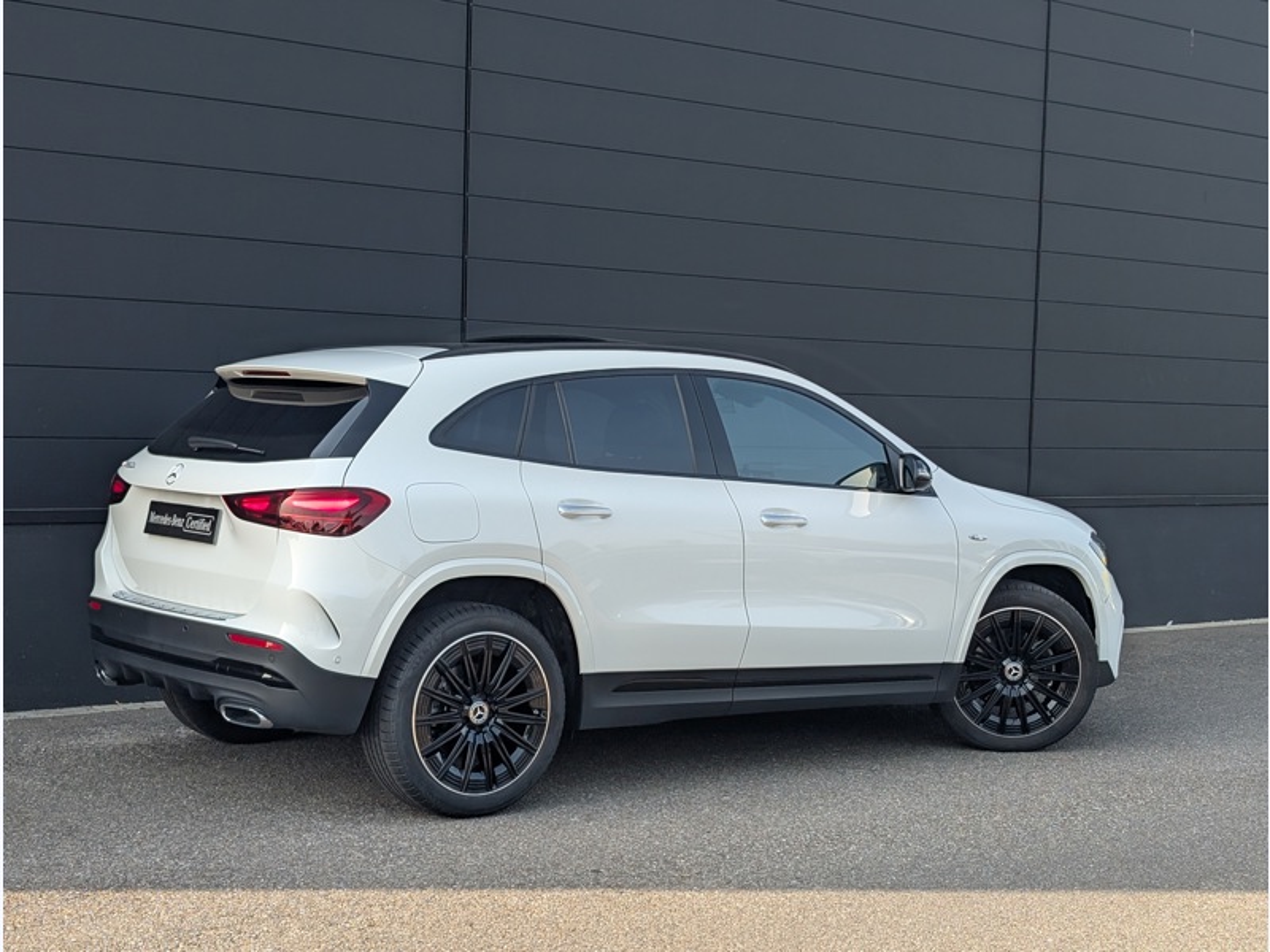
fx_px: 1798
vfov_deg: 29.7
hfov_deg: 38.9
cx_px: 635
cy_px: 476
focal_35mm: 49
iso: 23
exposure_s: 1/397
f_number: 1.68
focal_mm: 6.9
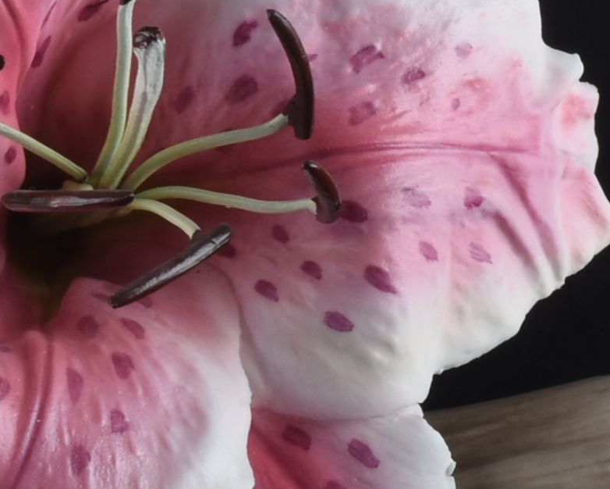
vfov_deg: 3.0
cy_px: 204
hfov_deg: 3.8
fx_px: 9242
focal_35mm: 512
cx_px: 25
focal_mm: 95
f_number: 25
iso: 320
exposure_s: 1/250
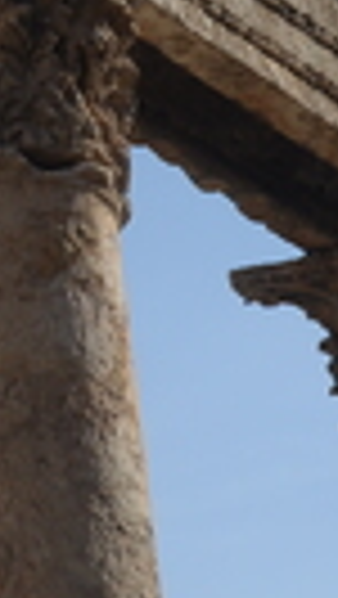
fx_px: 3785
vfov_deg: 9.0
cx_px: -176
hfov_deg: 5.1
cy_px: 88
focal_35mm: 238
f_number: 13
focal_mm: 46
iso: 320
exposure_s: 1/640
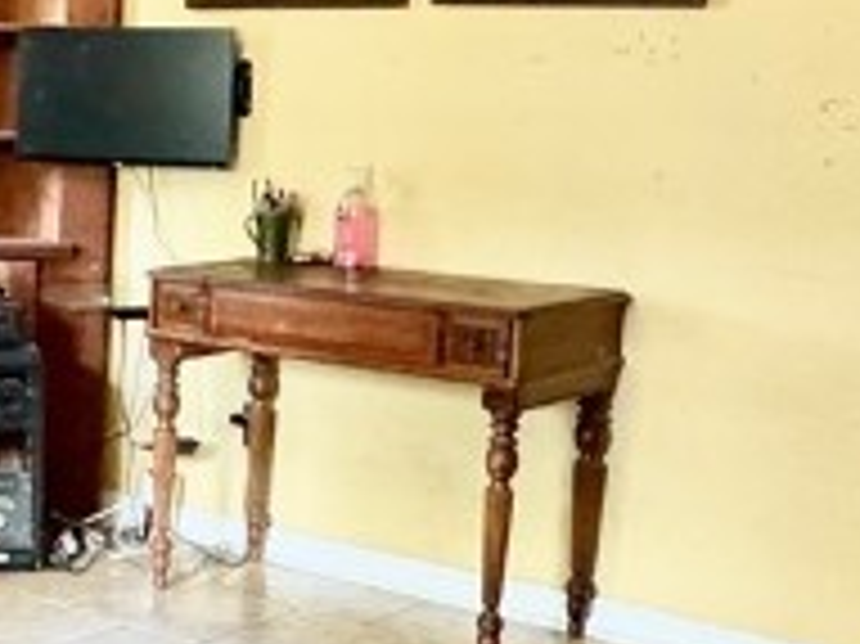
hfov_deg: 24.3
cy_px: 378
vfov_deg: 19.6
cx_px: -77
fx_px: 1862
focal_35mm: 75
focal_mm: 2.22
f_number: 2.2
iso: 640
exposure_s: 1/60
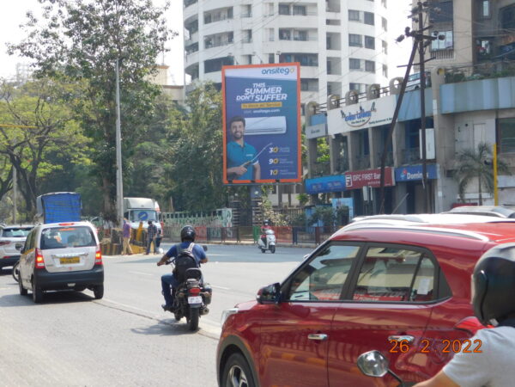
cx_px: 258
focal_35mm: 66
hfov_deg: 29.4
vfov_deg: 22.3
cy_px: 194
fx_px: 982
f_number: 4.2
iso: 125
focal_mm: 11.7
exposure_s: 1/320
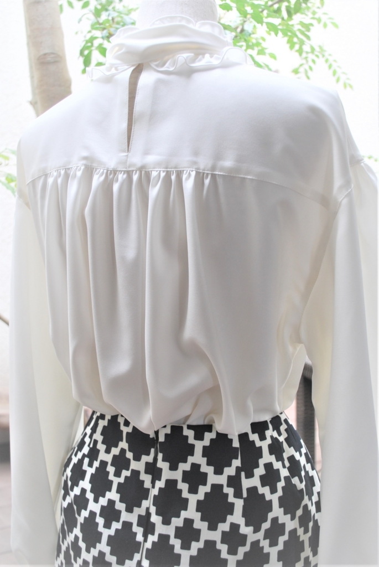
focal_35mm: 30
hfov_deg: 43.7
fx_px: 473
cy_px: 284
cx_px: 190
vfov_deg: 61.9
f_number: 4
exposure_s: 1/60
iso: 200
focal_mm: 20
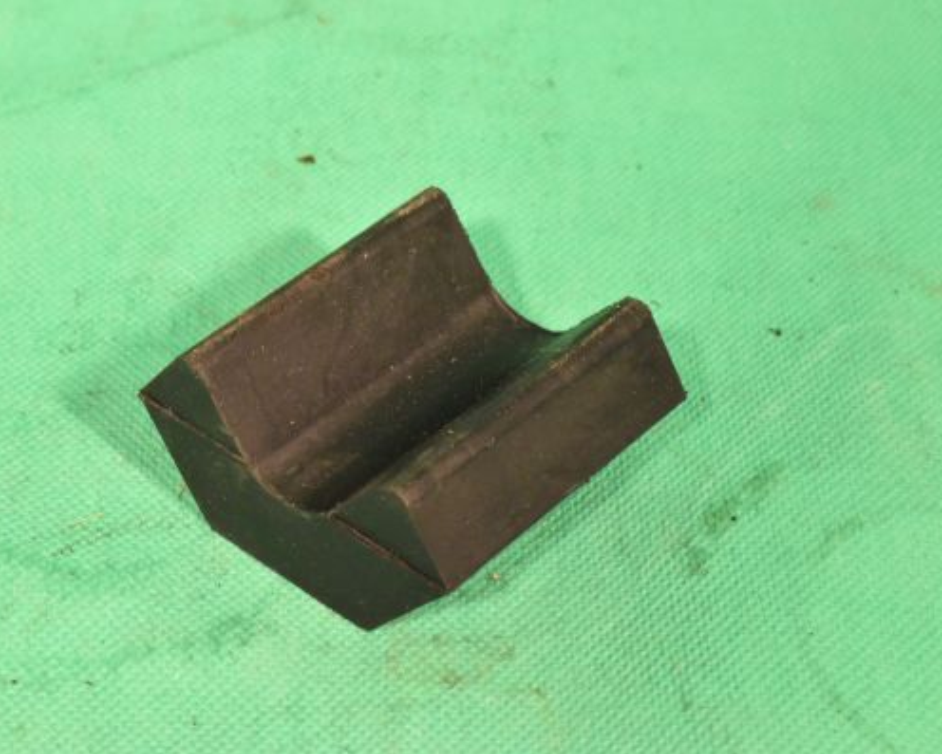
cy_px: 376
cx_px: 401
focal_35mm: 94
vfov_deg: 16.4
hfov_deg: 20.5
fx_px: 2609
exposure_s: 1/100
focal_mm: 55
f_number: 14
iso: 5600
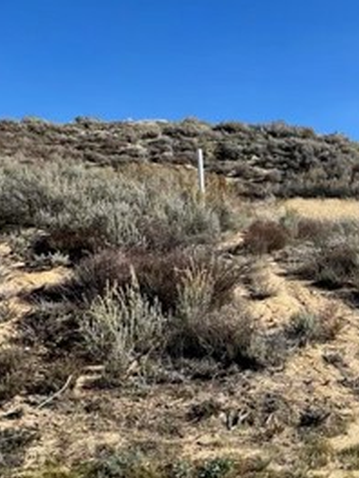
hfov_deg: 35.4
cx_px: 401
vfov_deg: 53.2
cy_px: 170
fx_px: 470
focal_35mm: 34
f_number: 2.2
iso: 50
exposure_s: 1/1477
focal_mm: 2.22
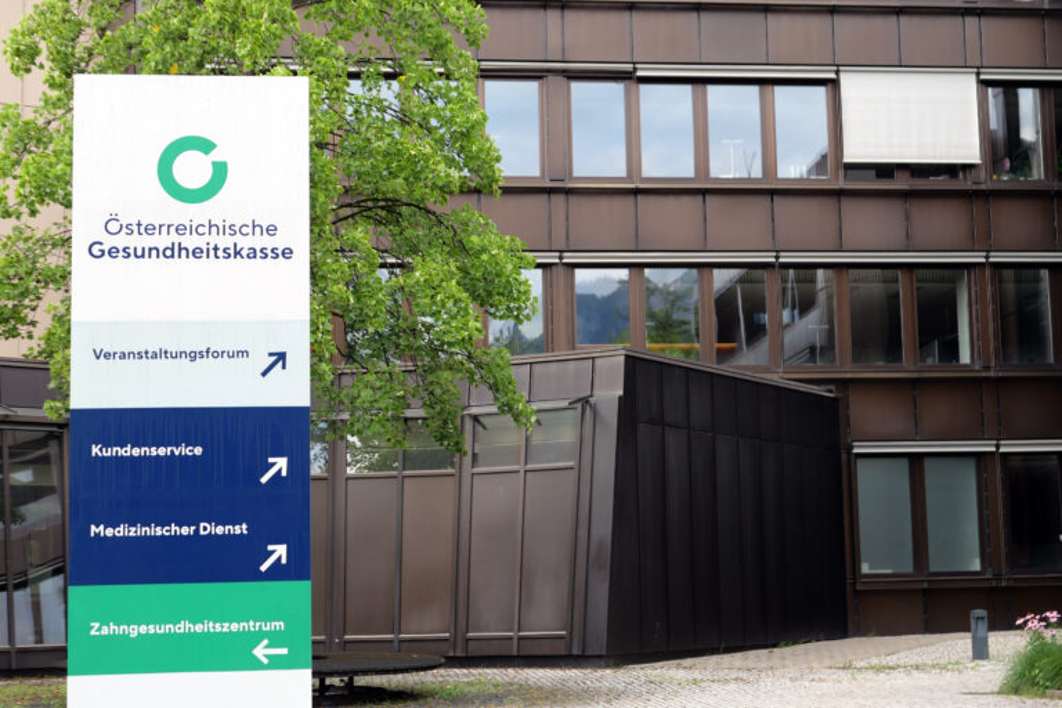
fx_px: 1711
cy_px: 354
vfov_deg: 23.4
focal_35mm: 58
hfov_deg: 34.5
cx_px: 531
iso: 200
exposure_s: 1/125
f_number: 3.2
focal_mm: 26.3
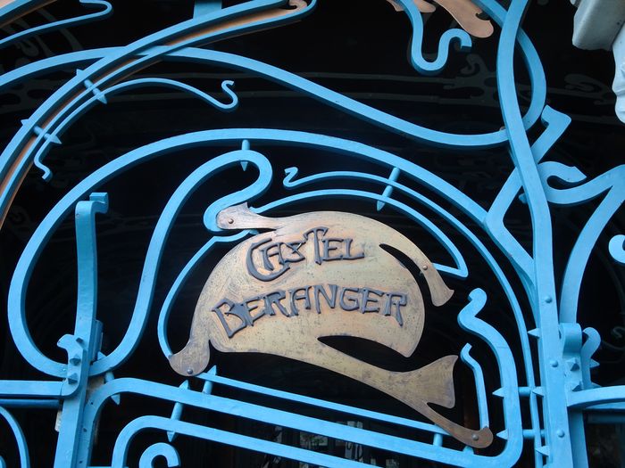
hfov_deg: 50.1
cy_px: 234
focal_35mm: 37
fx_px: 668
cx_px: 312
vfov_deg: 38.7
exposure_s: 1/40
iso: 250
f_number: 4
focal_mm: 6.37
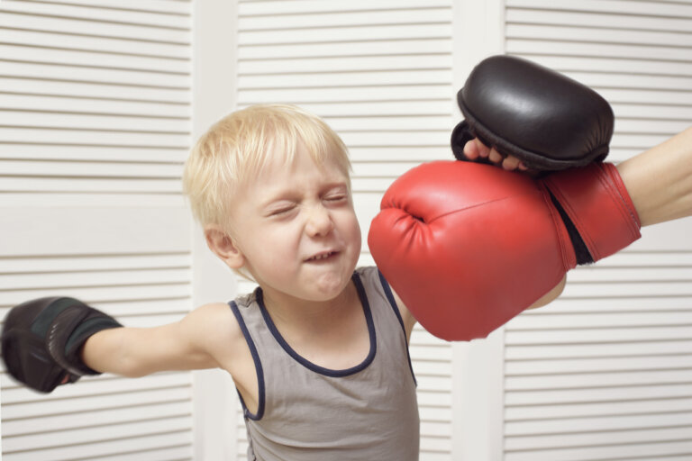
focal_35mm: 50
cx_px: 346
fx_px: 961
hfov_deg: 39.6
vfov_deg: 27.0
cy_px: 230
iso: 100
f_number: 5.6
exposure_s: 1/160
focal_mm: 50
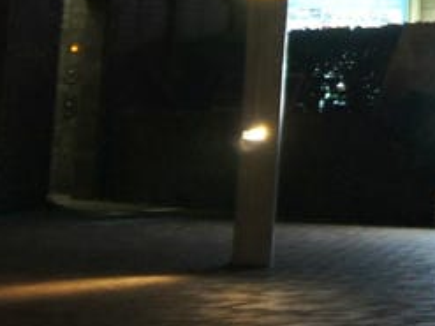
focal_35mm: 187
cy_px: -311
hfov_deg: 9.9
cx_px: 824
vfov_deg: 7.6
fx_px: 2349
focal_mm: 27
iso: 2500
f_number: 4
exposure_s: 1/50
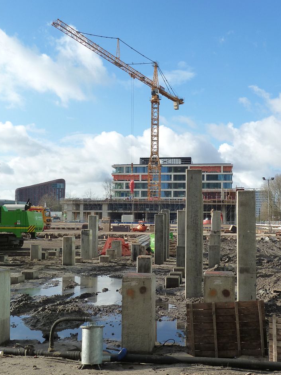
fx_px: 411
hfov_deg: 37.7
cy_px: 200
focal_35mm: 38
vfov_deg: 48.9
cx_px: 147
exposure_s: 1/400
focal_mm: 5.7
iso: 125
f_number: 4
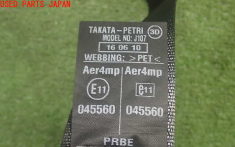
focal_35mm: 54
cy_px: 89
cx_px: 118
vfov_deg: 23.9
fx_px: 346
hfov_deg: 37.5
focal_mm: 9.01
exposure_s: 1/50
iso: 800
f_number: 3.2
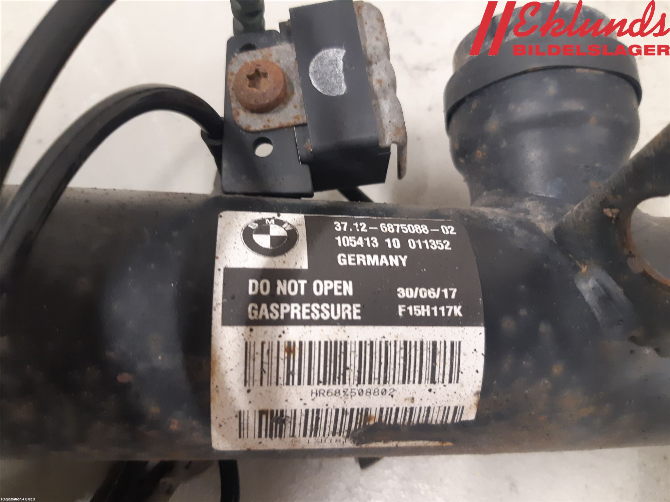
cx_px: 335
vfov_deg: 53.1
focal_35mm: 26
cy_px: 251
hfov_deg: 67.3
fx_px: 503
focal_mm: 3.93
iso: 250
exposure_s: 1/25
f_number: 1.7
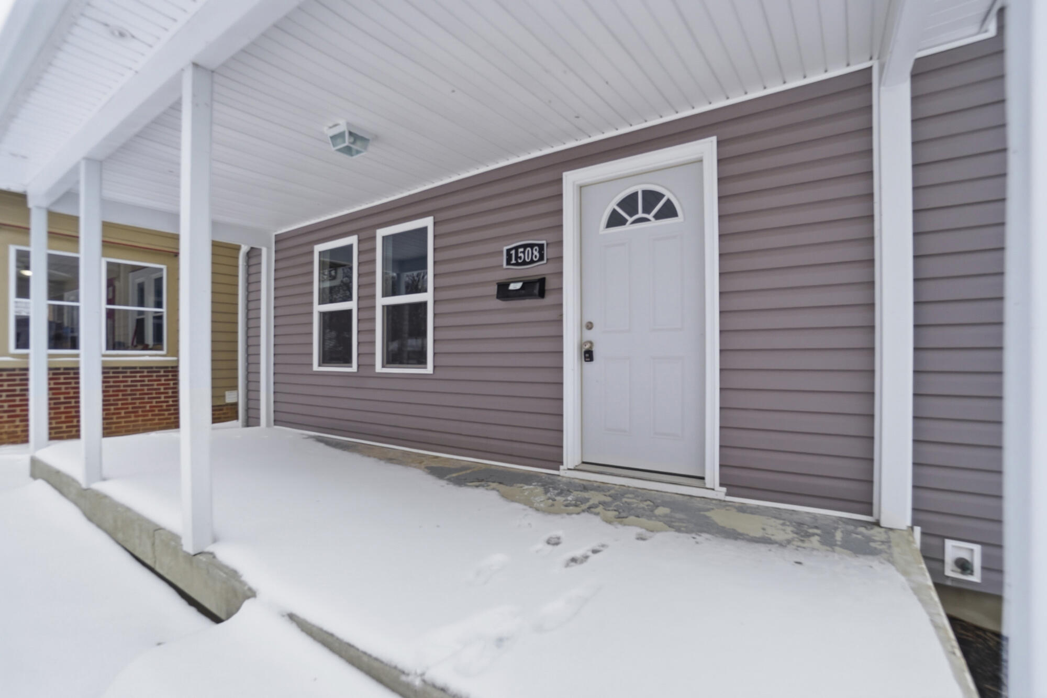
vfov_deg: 77.3
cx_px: 524
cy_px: 349
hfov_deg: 100.4
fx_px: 436
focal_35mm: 15
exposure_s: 1/3000
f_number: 5.6
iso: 125
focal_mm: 10
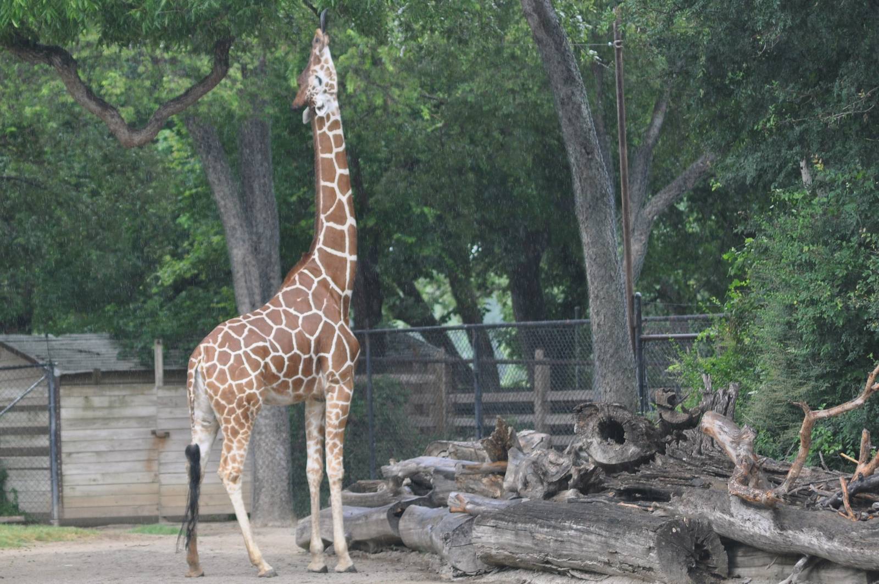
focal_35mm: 165
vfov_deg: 8.3
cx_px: 440
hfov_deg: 12.5
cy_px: 292
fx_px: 4024
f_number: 4
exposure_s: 1/250
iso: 450
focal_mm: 110
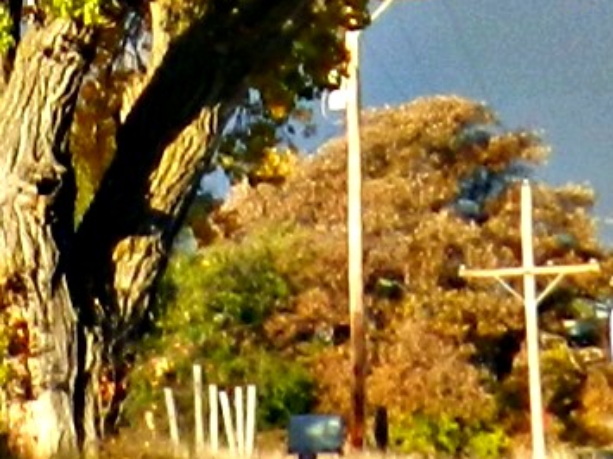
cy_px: -266
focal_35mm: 588
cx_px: 544
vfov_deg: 2.5
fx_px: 10409
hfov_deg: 3.4
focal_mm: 17.7
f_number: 4.6
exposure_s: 1/400
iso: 160
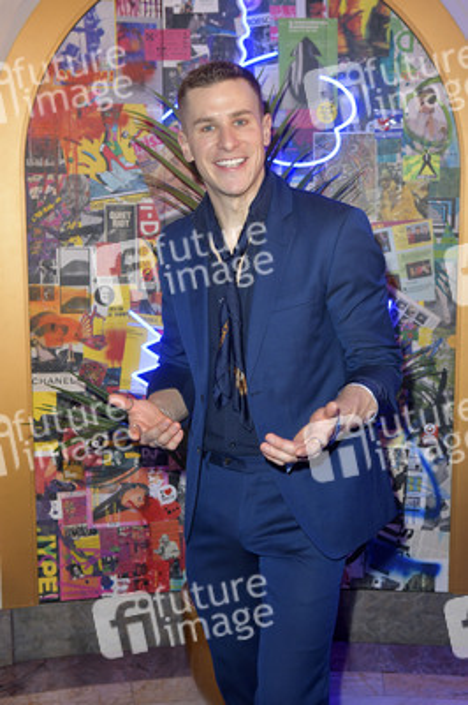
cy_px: 352
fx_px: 859
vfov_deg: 44.5
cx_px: 234
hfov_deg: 30.5
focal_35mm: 44
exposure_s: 1/250
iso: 1250
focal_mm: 44
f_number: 5
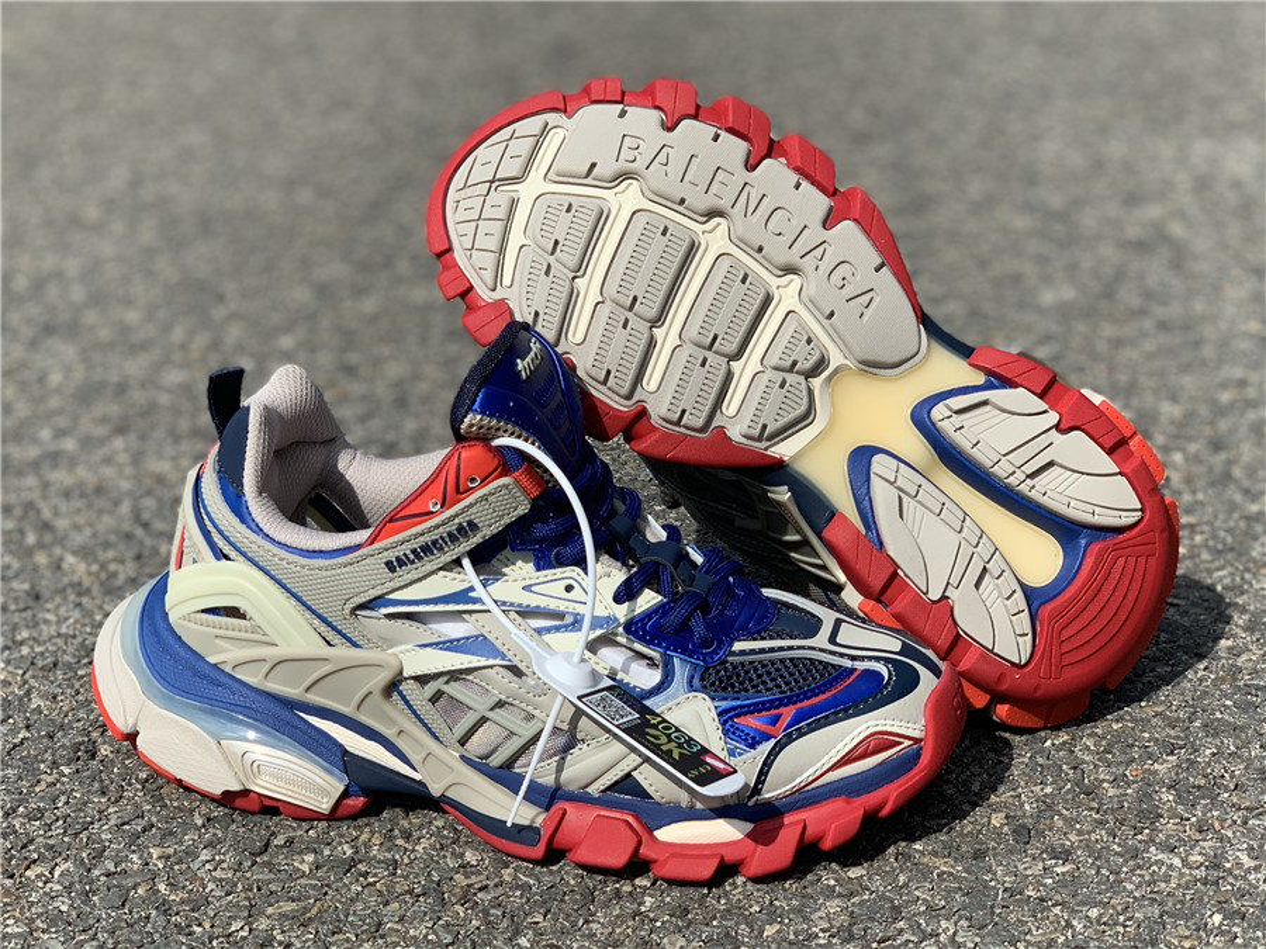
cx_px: 633
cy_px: 474
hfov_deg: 36.8
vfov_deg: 28.0
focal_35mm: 52
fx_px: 1902
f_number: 2.4
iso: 16
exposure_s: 1/1996
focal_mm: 6
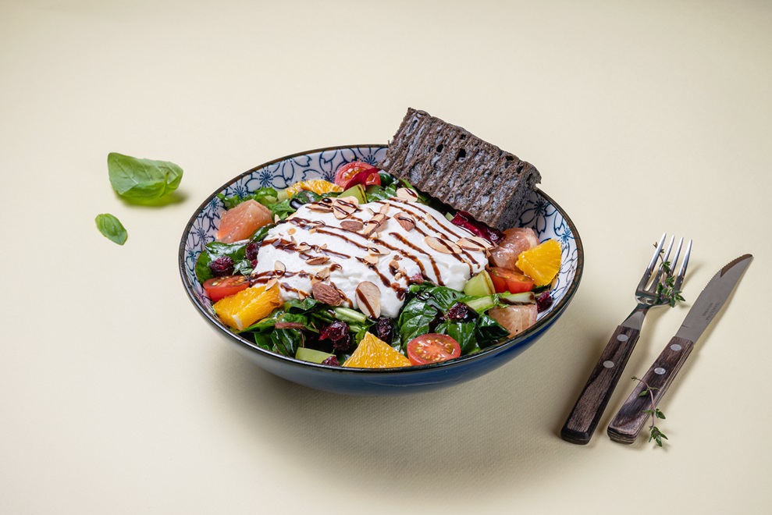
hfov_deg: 19.5
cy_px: 258
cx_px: 386
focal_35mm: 105
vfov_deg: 13.0
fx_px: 2252
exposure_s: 1/125
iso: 125
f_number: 10
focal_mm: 70
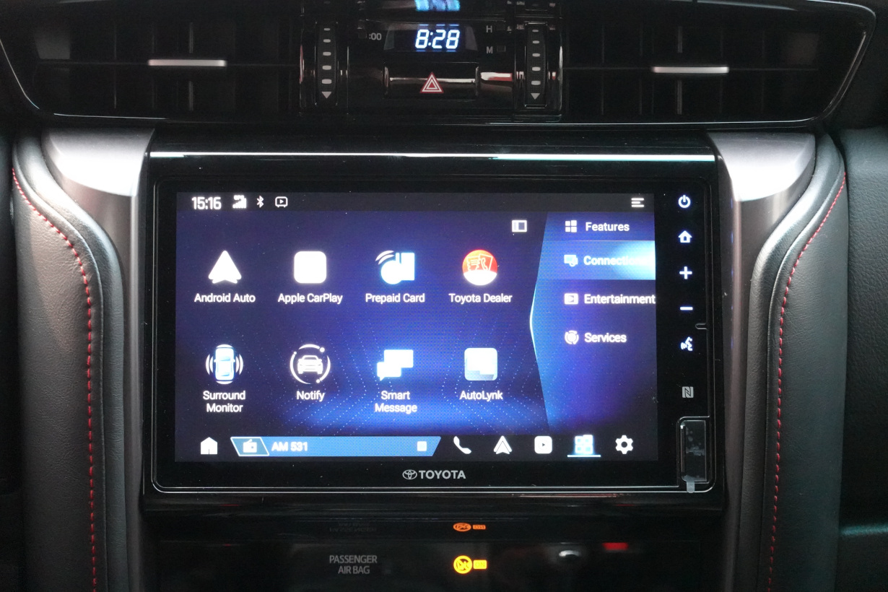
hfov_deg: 19.6
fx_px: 2565
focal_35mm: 104
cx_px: 444
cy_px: 296
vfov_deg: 13.2
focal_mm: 38.13
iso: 4000
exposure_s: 1/125
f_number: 4
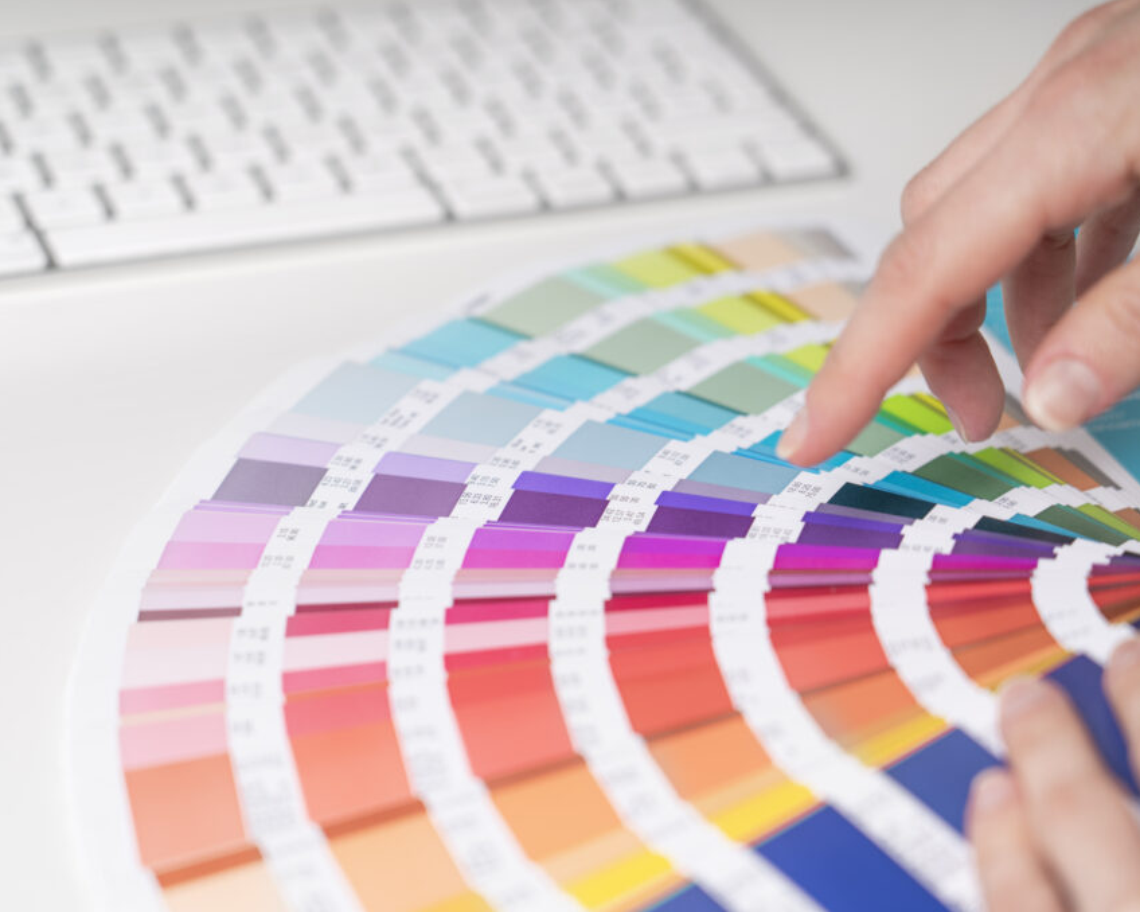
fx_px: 4014
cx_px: 514
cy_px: 457
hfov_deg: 16.2
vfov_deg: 13.0
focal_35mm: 119
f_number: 4
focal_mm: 105
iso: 100
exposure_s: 1/160
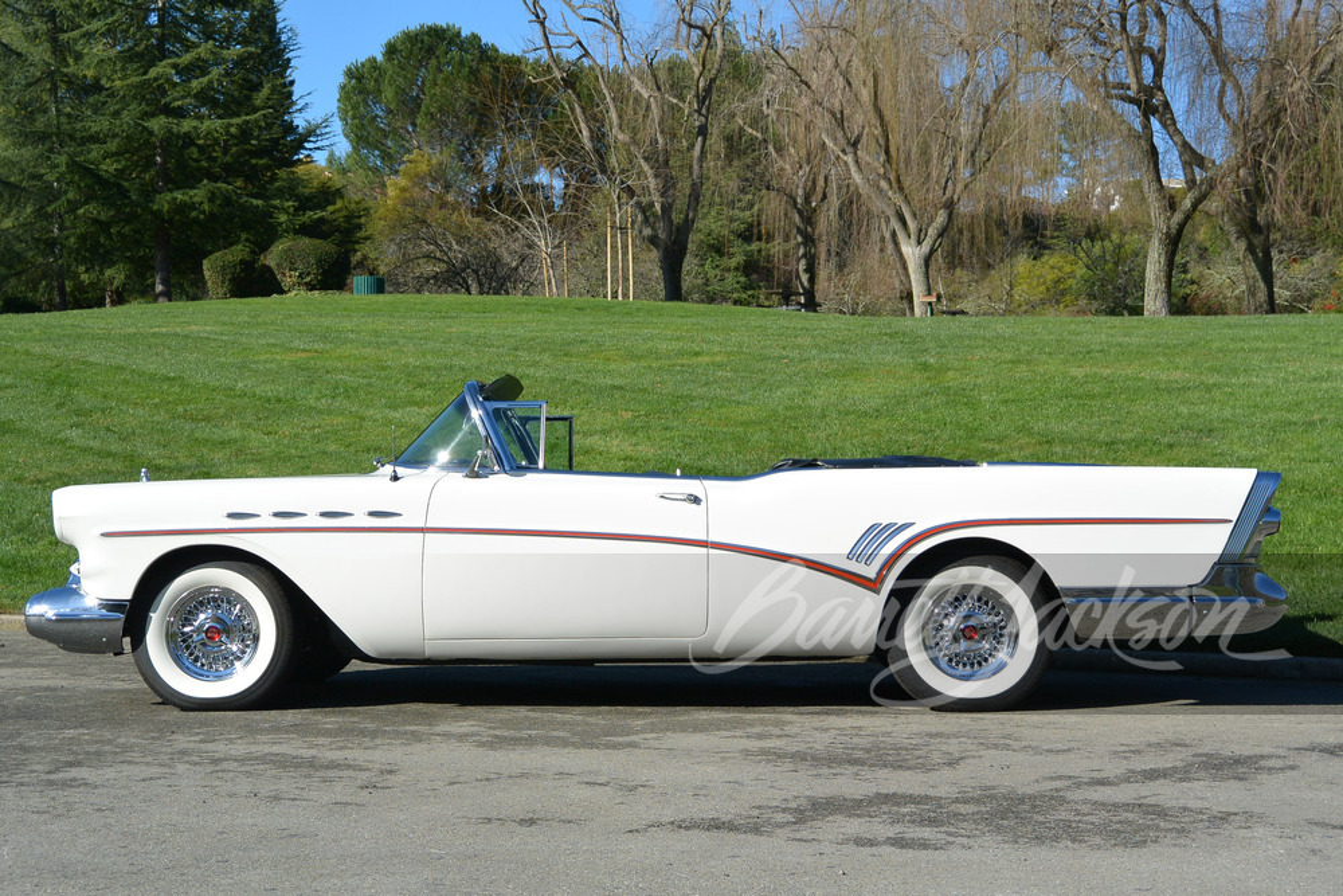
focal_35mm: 58
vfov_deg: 23.4
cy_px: 448
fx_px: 2164
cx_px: 672
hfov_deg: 34.5
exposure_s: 1/640
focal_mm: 21.5
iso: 100
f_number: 5
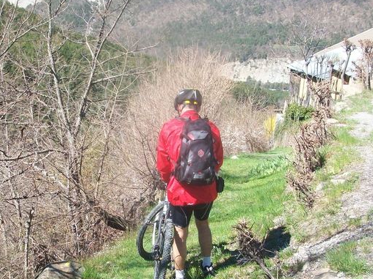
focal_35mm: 58
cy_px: 182
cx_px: 152
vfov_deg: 25.1
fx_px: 625
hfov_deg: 33.1
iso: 80
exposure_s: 1/640
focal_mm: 5.7
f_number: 2.8
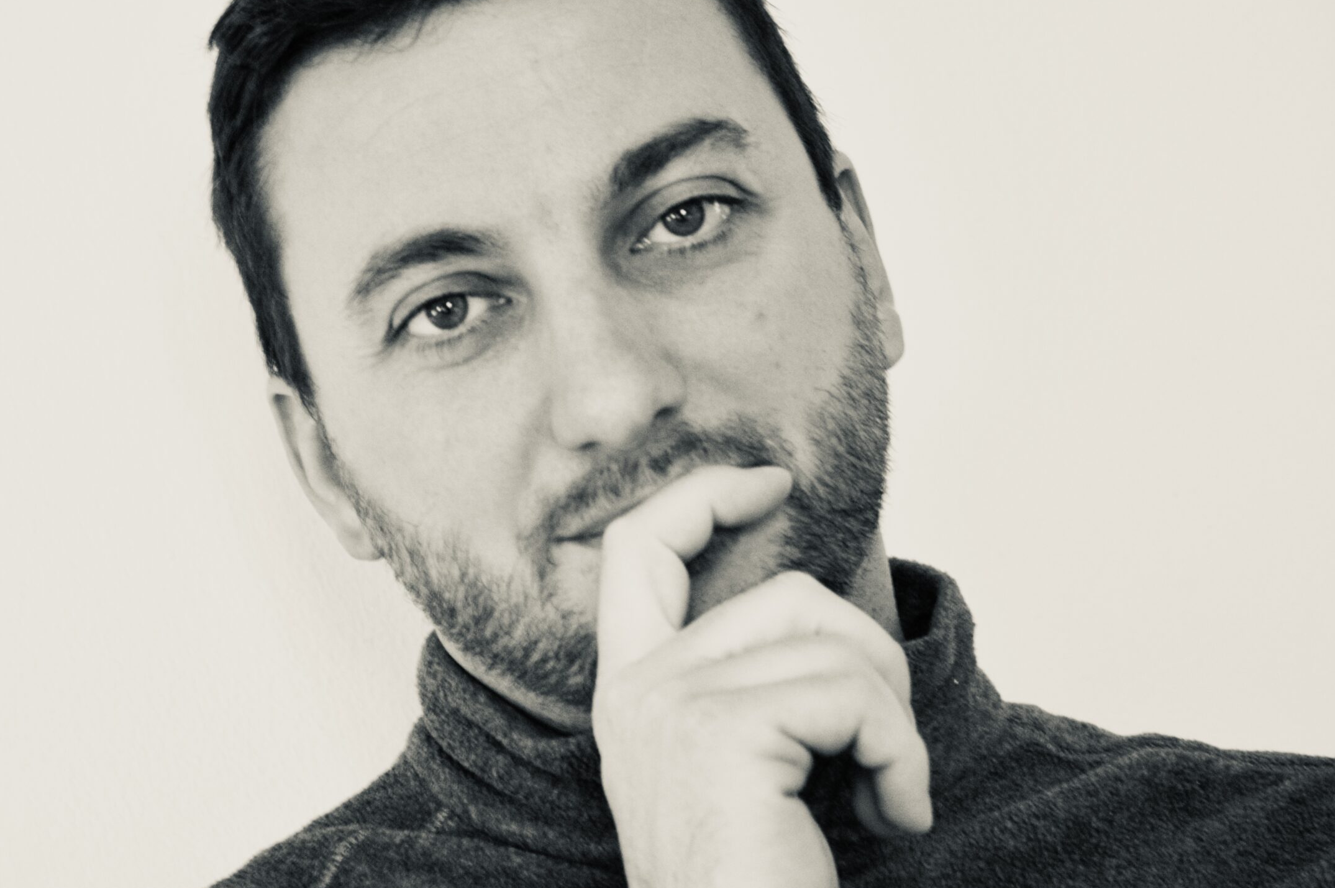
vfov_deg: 7.3
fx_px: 6951
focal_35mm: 188
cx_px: 601
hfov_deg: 11.0
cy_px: 362
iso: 900
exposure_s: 1/60
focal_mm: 105
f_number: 5.6
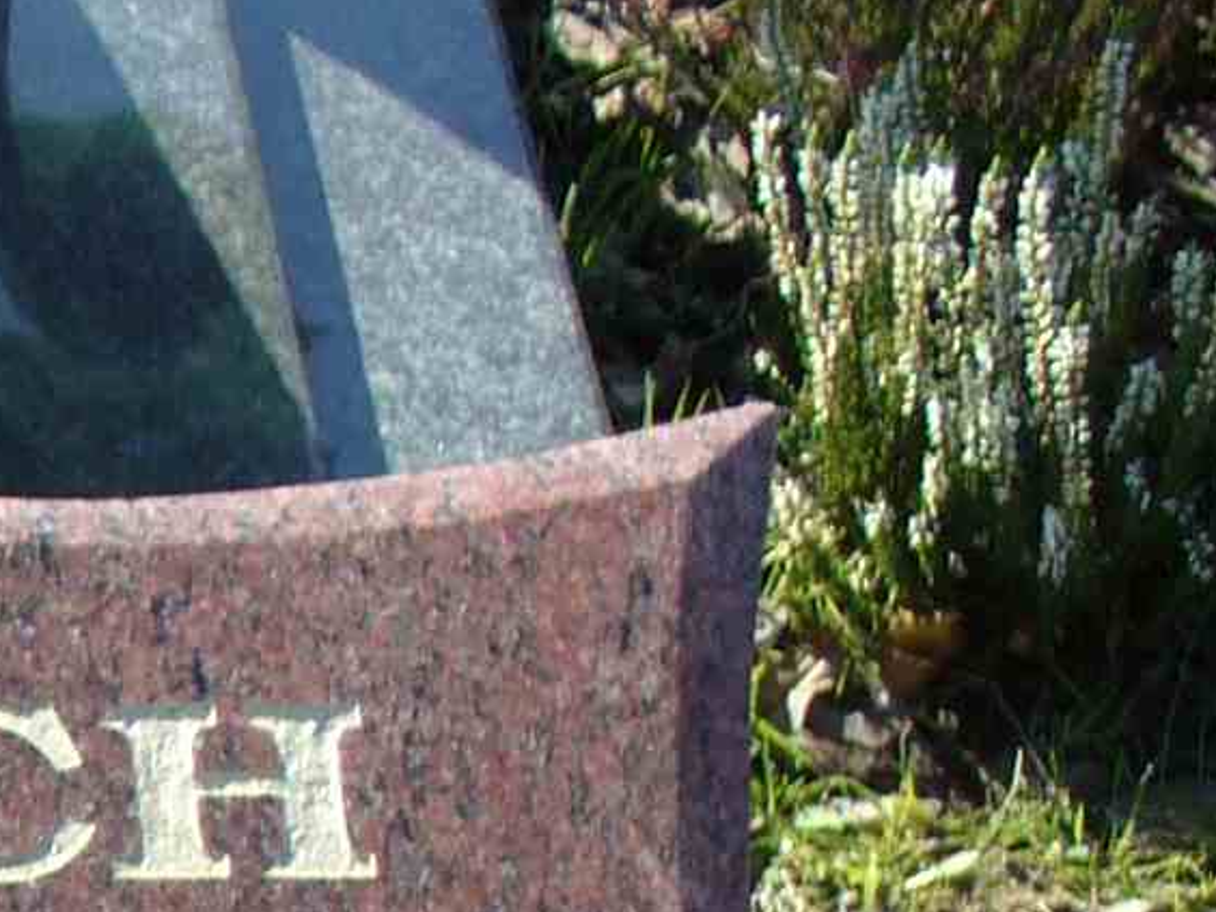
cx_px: -843
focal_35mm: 168
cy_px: 1854
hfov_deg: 11.1
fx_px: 5902
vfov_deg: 8.4
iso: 80
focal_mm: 6.1
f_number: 2.8
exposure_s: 1/400
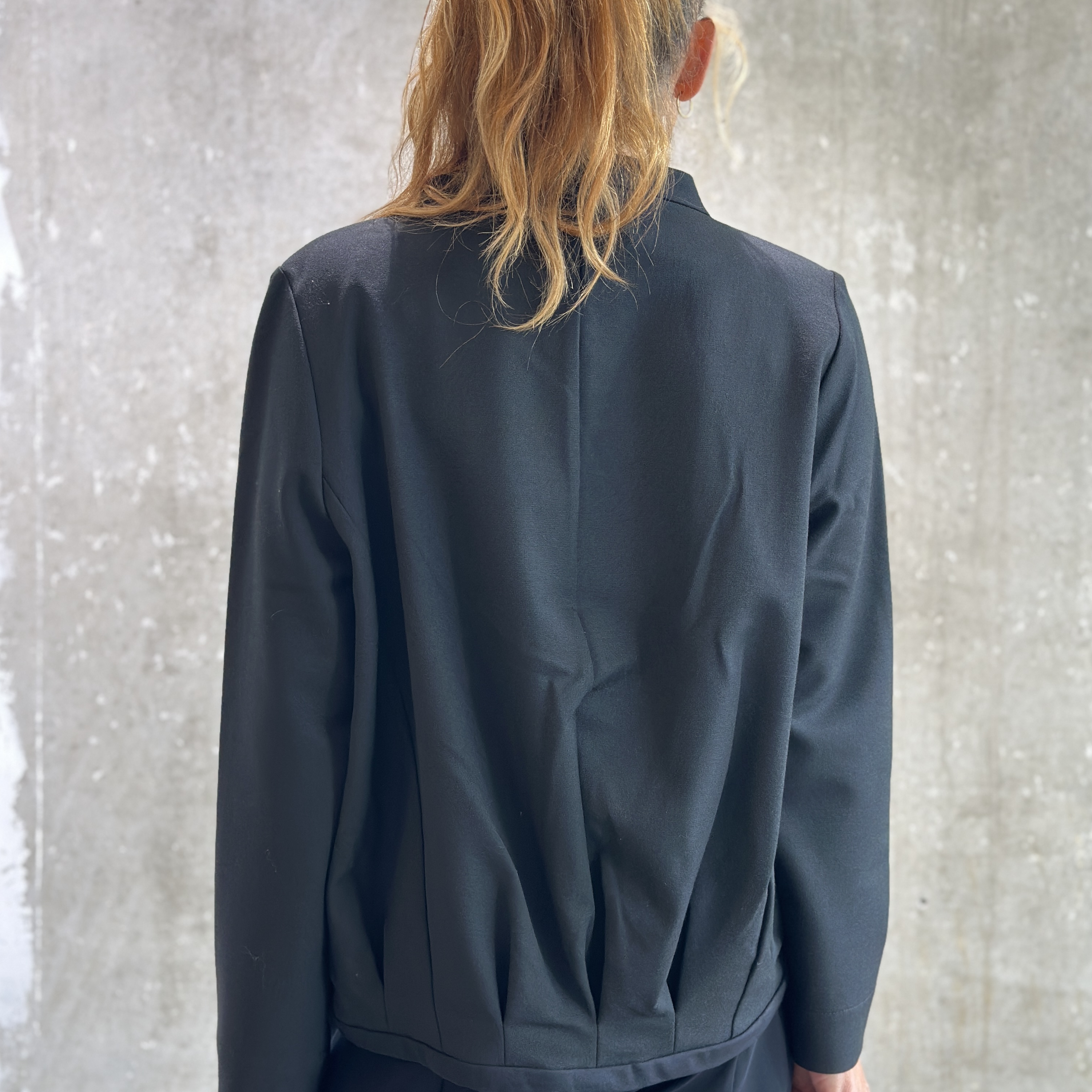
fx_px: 2034
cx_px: 547
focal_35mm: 57
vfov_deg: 30.0
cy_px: 604
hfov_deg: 30.0
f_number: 1.78
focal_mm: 6.86
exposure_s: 1/50
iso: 160
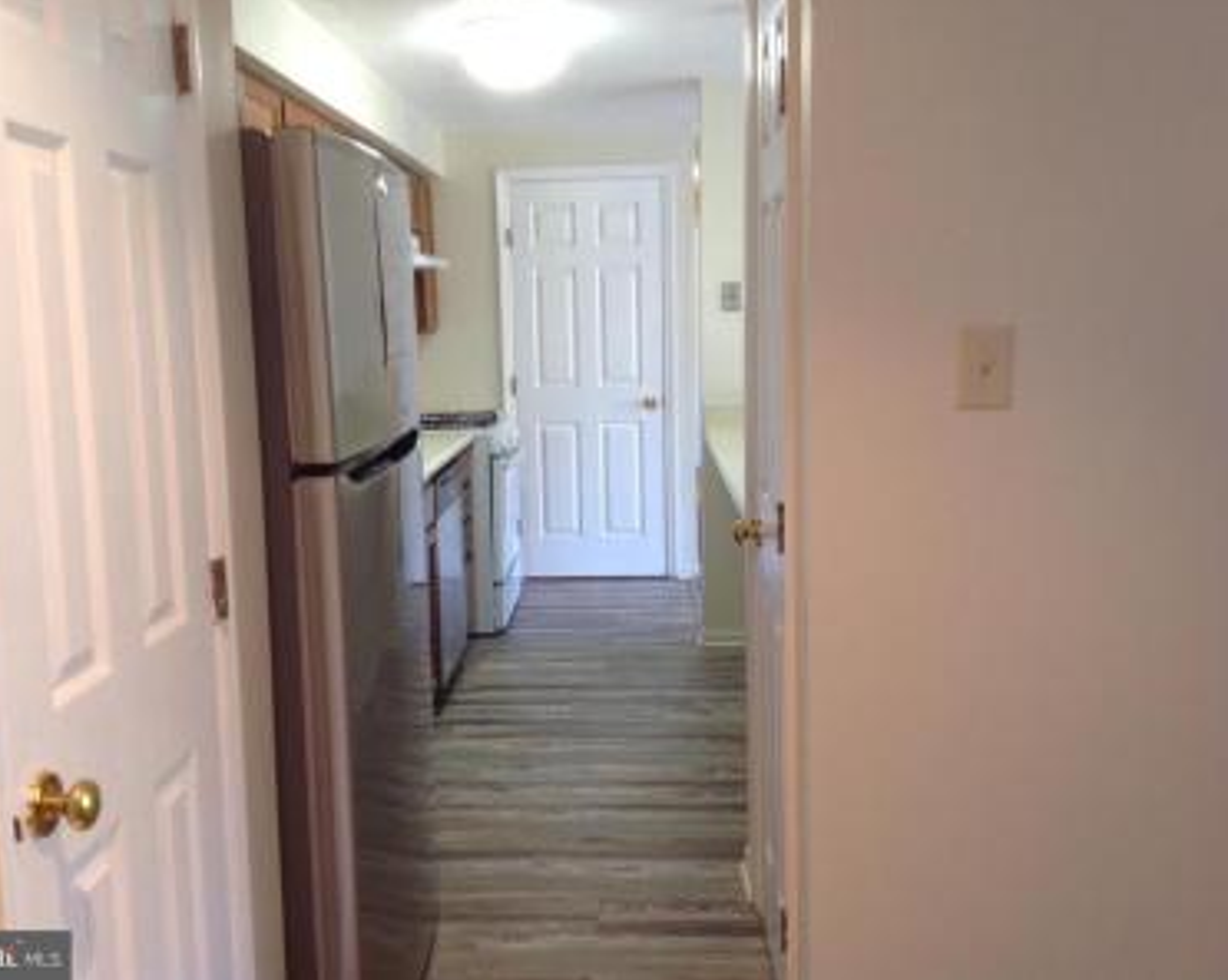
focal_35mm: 37
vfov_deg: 40.1
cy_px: 487
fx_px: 1343
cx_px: 576
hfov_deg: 49.1
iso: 64
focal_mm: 4.28
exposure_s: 1/15
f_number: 2.4
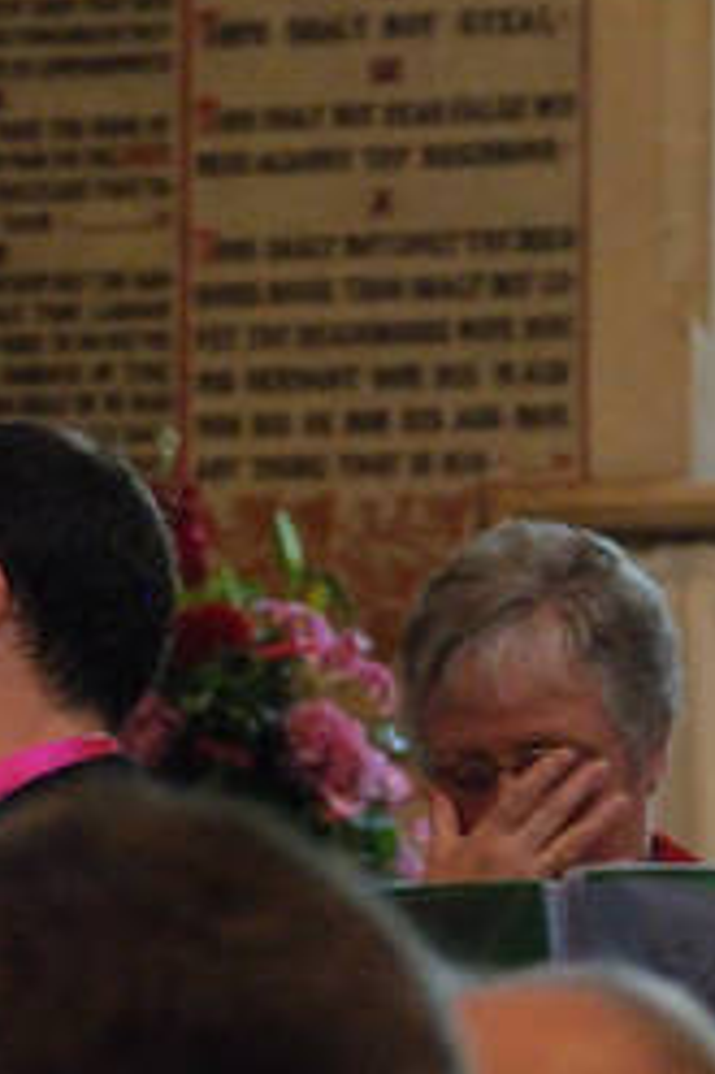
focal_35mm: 318
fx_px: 9499
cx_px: -273
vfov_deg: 6.5
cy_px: 533
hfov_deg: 4.3
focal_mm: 75
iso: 1600
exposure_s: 1/80
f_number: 5
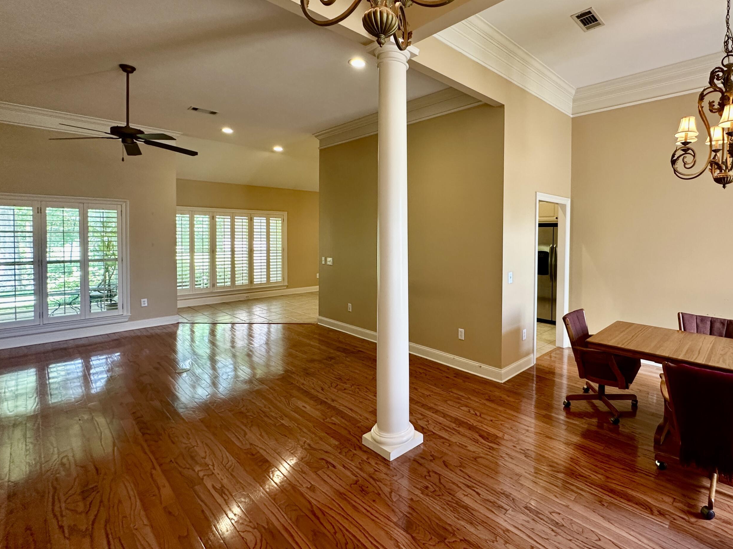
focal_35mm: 17
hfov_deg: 89.8
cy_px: 262
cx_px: 443
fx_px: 360
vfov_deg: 74.7
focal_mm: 2.22
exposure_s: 1/60
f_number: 2.2
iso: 160
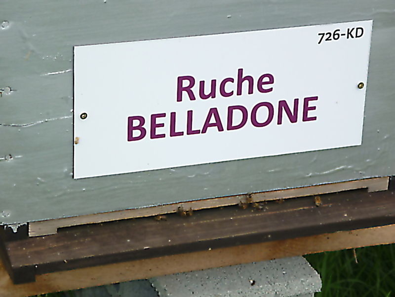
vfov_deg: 11.2
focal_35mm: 132
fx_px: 1506
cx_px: 198
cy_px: 148
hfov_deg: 14.9
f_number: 5.9
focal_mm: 22
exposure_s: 1/125
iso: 100
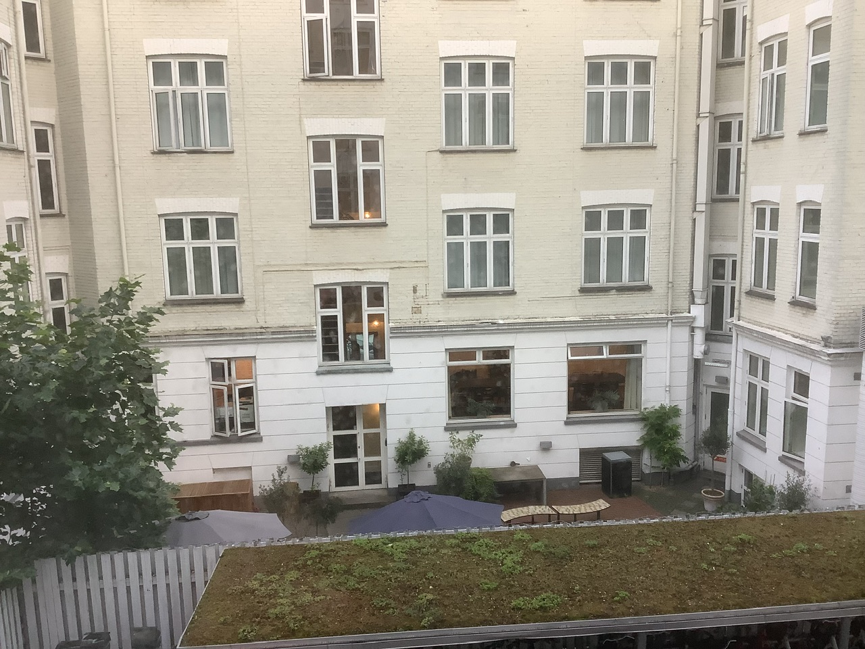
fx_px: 775
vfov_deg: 45.4
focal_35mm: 31
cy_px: 324
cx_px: 432
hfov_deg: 58.4
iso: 100
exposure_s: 1/100
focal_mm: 3.3
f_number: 2.4
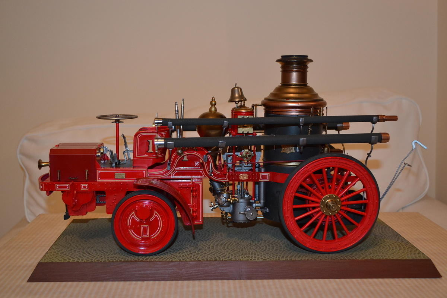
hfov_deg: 49.6
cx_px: 224
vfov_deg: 34.2
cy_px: 149
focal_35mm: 39
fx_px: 484
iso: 1000
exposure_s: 1/60
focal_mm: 26
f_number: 4.2
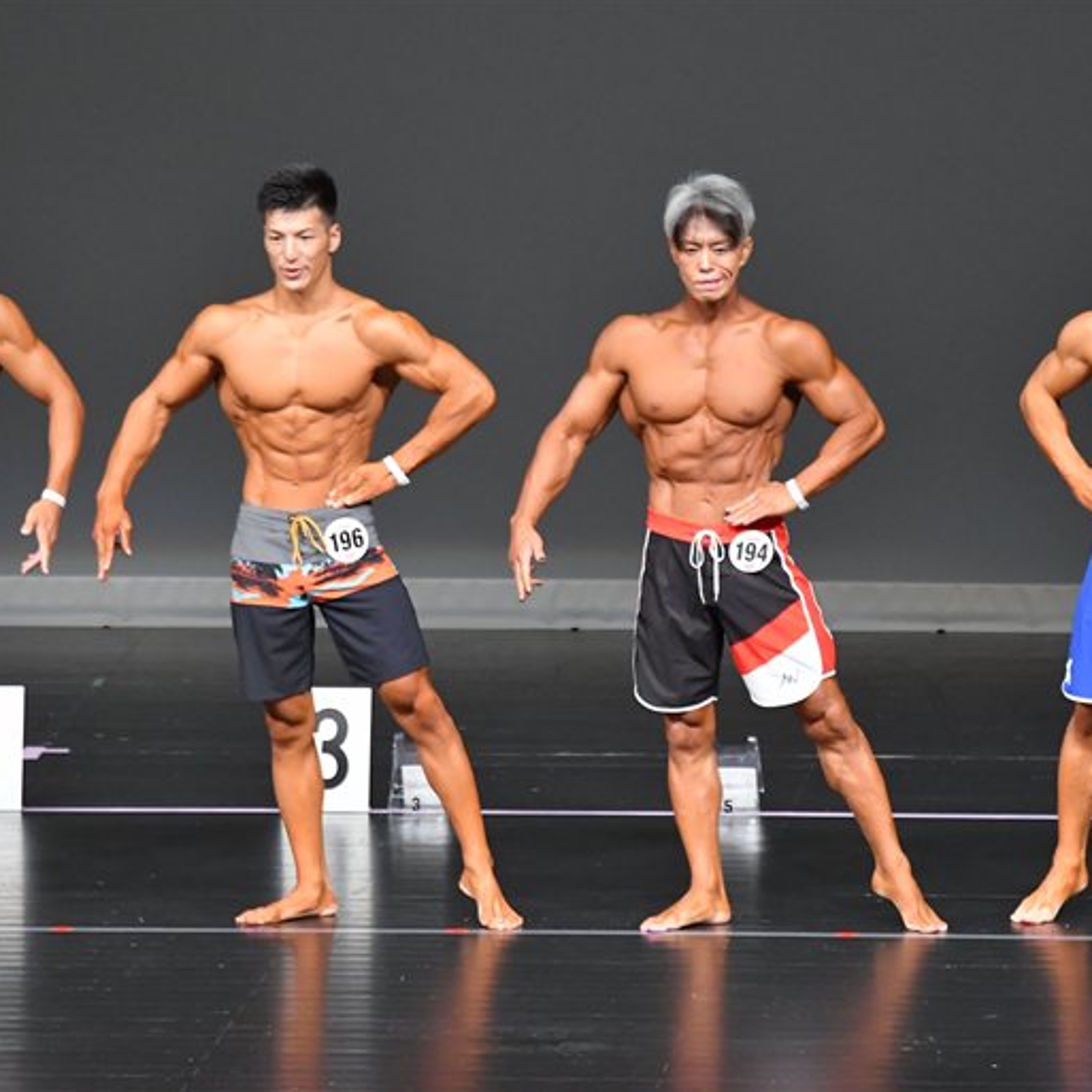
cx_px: 578
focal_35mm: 366
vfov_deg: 4.8
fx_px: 13063
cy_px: 547
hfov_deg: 4.8
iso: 5000
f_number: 5.6
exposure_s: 1/400
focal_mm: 190
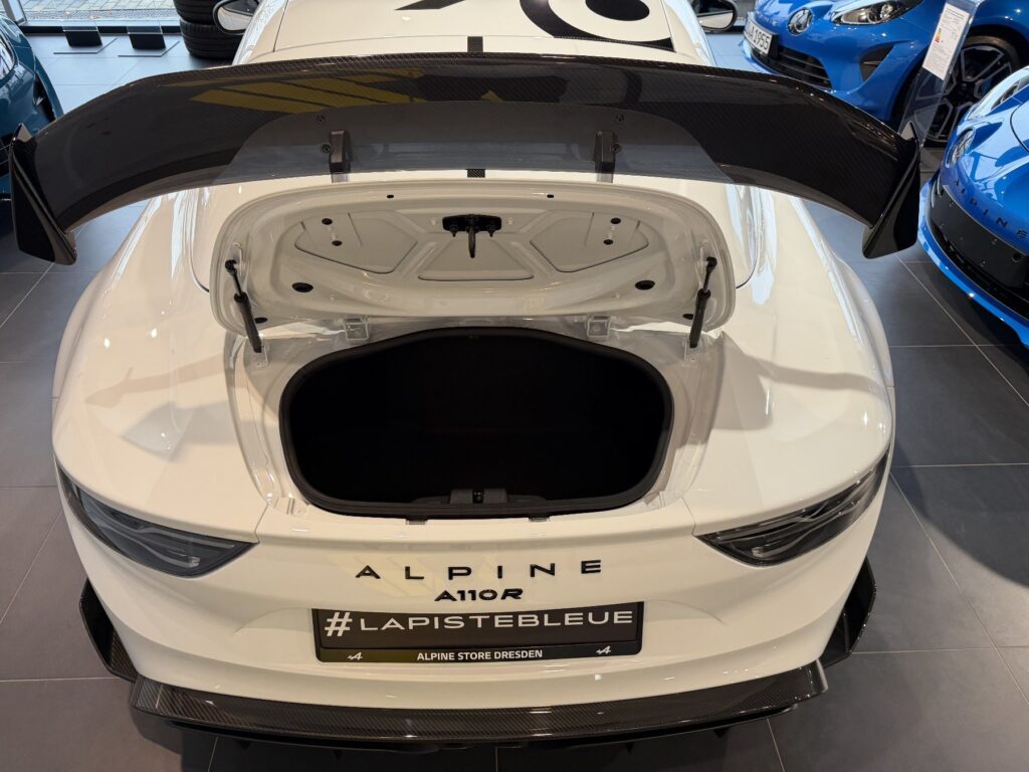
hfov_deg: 71.6
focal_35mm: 24
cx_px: 514
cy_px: 386
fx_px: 713
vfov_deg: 56.8
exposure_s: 1/100
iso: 125
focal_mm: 6.76
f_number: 1.78
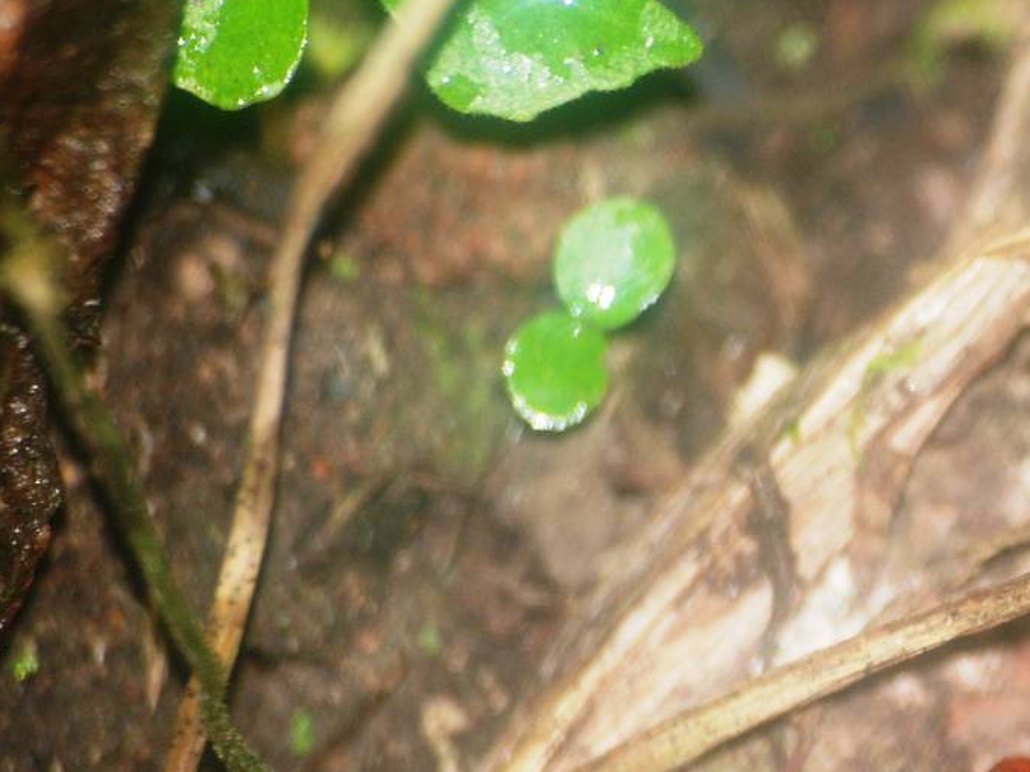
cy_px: 729
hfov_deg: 1.9
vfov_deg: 1.5
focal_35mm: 1023
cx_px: 1150
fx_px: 30429
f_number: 5.6
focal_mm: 300
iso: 400
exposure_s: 1/160
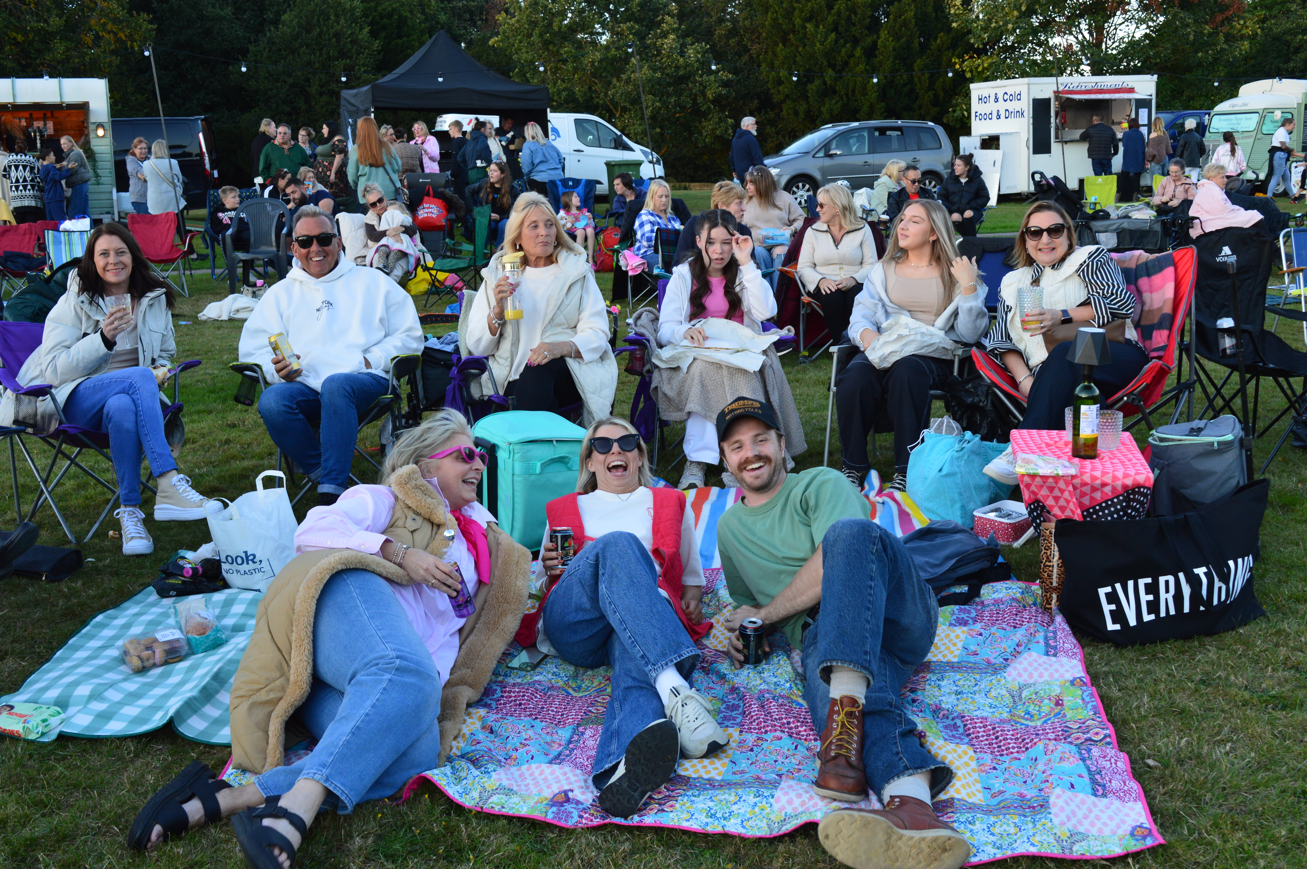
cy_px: 434
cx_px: 654
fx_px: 1360
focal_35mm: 38
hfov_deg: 51.3
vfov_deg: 35.4
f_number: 8
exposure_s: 1/80
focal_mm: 25
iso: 400
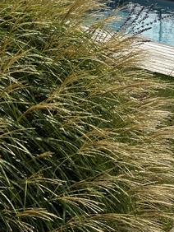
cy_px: 2
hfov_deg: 14.3
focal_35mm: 102
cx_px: 172
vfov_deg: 18.8
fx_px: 683
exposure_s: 1/9804
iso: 64
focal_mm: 6.86
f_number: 1.78
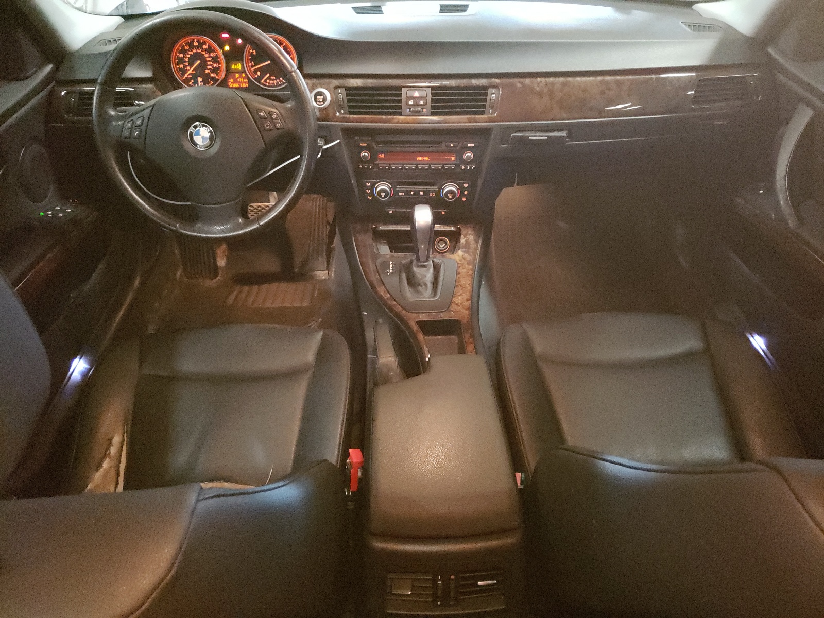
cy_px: 309
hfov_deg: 67.3
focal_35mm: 26
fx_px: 619
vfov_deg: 53.1
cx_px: 412
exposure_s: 1/24
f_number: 1.5
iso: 1071
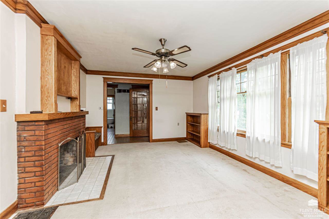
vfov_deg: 77.3
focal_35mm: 15
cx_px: 164
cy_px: 110
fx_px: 137
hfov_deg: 100.4
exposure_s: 1/60
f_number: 10
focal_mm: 10
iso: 1250
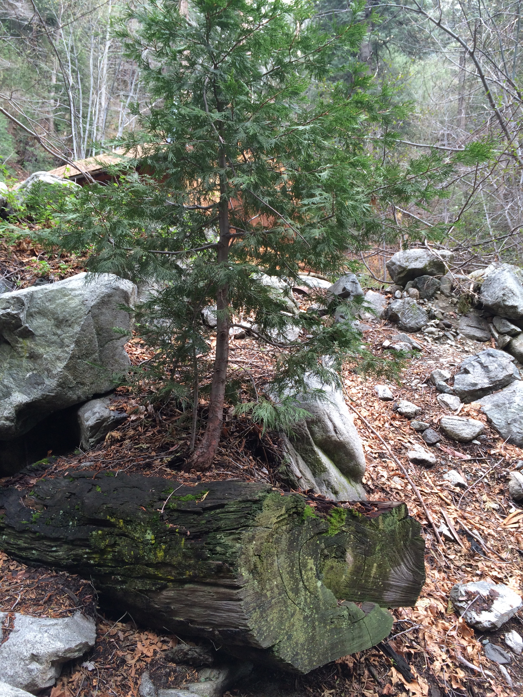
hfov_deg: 48.2
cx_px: 262
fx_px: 584
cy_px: 348
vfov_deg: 61.7
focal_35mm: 29
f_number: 2.2
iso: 40
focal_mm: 4.15
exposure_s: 1/60
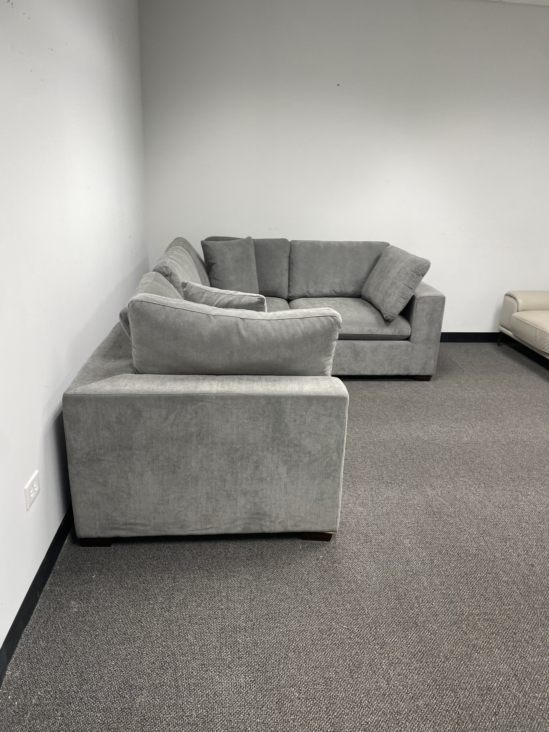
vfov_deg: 67.3
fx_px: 550
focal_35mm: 26
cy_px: 366
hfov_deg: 53.1
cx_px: 274
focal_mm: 4.2
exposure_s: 1/60
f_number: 1.6
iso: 64
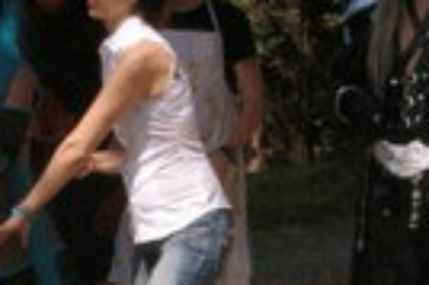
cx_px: -179
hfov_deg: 6.6
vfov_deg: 4.5
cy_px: 200
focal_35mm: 308
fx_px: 3664
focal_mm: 55
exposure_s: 1/90
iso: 1600
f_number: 38
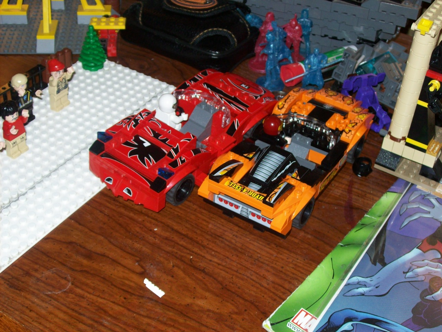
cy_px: 166
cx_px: 221
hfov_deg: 34.3
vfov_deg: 26.1
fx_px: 715
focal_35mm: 56
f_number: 3.4
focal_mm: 9.4
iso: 80
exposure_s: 1/84.5
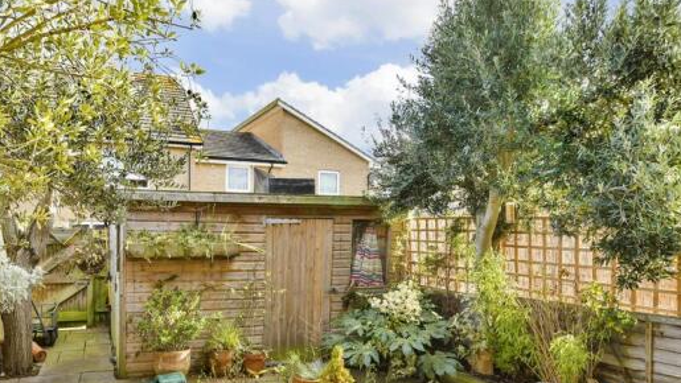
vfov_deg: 55.7
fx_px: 361
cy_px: 220
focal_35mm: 20
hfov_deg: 84.8
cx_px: 253
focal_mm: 10
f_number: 8
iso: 160
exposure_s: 1/30
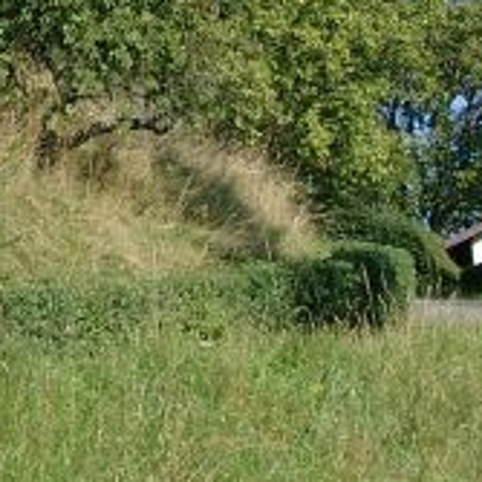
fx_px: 2268
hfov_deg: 11.8
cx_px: -167
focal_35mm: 144
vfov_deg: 11.7
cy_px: -185
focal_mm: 7.13
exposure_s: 1/505
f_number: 4
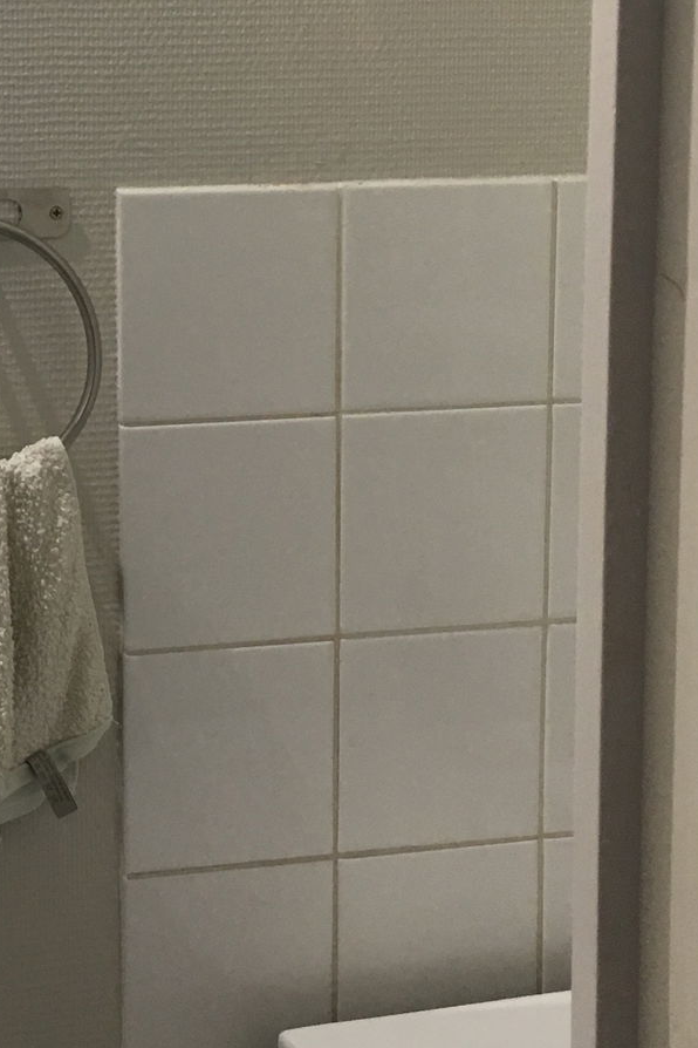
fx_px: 2094
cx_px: -16
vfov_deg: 28.0
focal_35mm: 72
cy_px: 414
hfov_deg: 18.4
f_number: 2.2
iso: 50
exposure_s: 1/33
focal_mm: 4.15
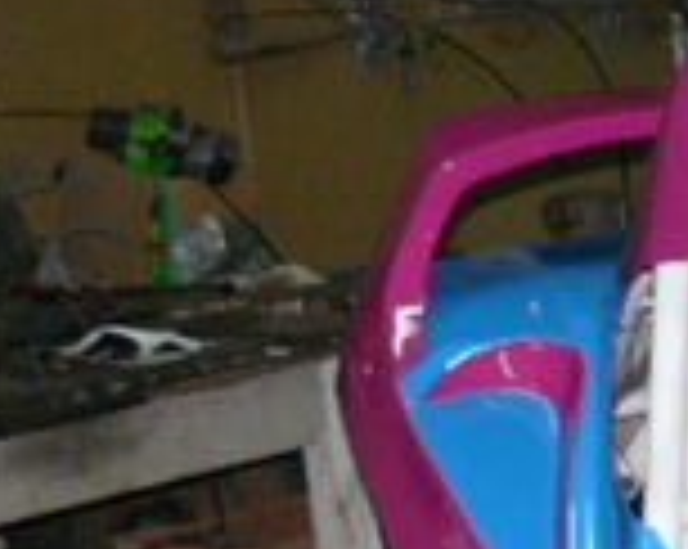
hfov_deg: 11.8
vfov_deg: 10.0
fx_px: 2989
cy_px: 950
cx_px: 1340
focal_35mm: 147
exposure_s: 1/30
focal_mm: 6
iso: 250
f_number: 2.8
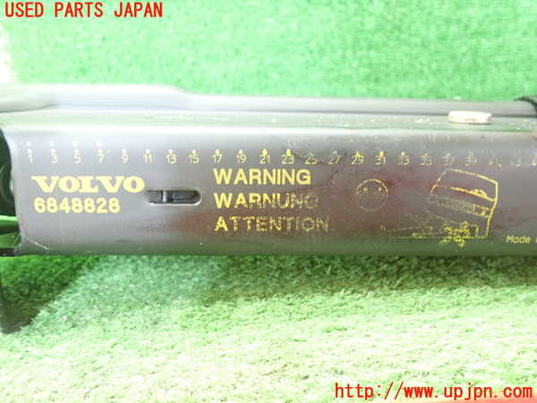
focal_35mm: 30
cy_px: 202
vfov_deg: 46.8
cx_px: 268
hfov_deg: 60.0
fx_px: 465
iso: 800
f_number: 2.3
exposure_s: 1/40
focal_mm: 5.5
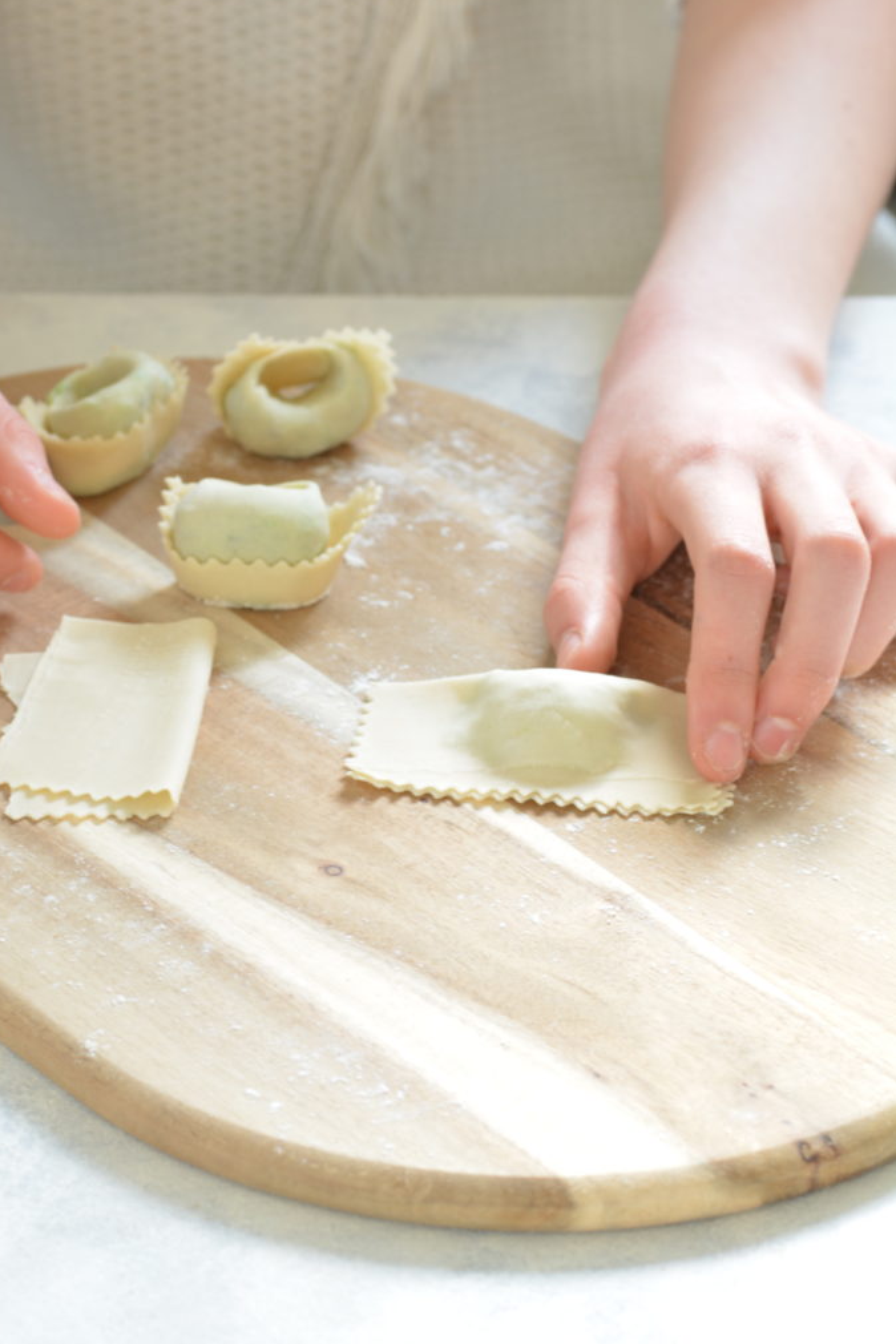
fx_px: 5954
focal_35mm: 160
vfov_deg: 12.9
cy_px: 665
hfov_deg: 8.6
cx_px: 443
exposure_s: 1/2.5
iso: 200
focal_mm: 105
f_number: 8
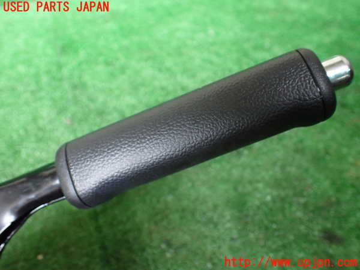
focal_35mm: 30
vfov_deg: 46.8
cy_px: 135
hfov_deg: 60.0
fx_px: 312
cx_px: 180
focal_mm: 5.4
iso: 800
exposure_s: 1/80
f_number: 2.3
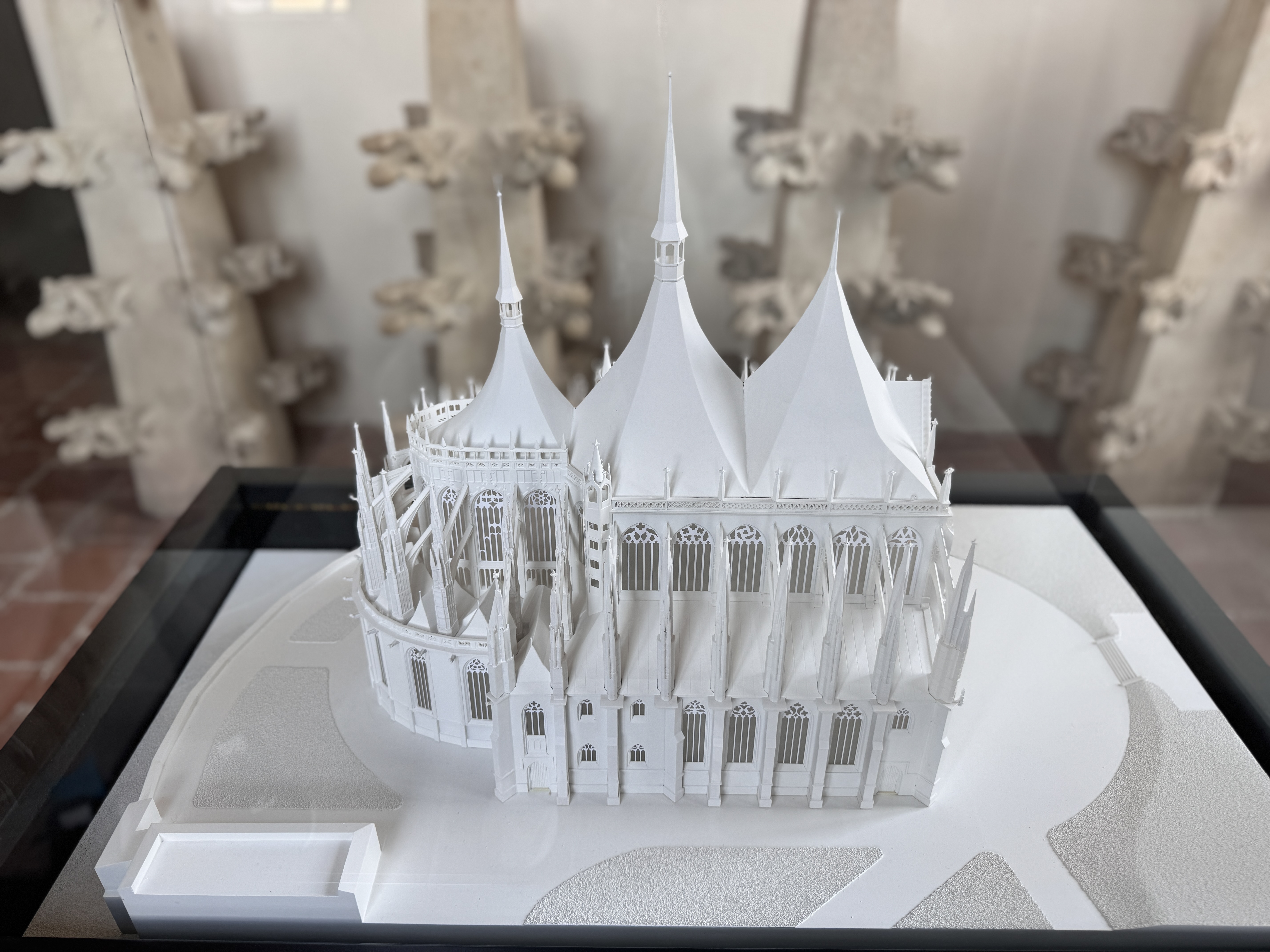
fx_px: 881
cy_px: 476
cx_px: 635
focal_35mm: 24
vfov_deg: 56.8
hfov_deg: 71.6
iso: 80
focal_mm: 6.76
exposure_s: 1/121
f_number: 1.78
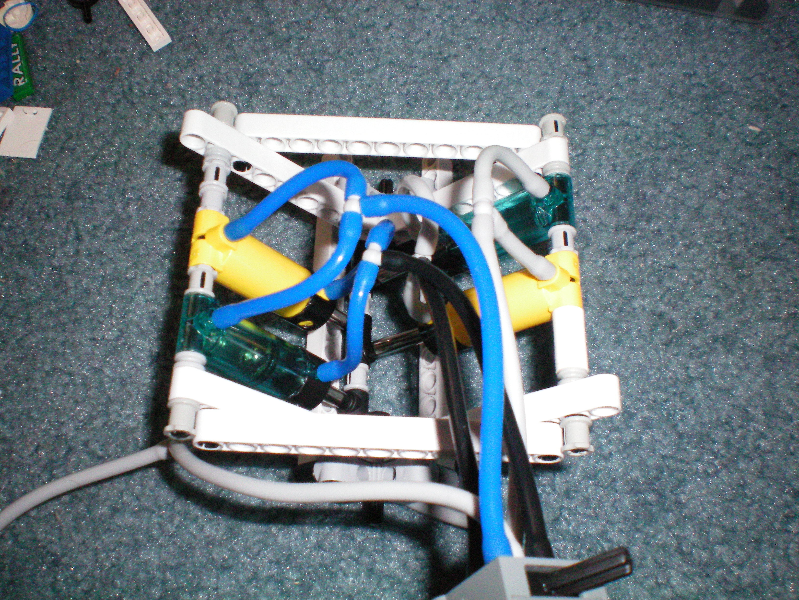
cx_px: 400
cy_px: 300
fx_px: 877
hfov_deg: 49.0
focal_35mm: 38
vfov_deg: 37.7
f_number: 4.6
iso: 400
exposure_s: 1/60
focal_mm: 6.3
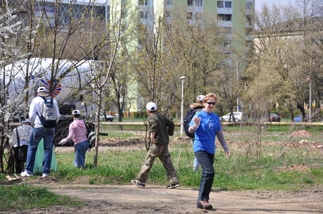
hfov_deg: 14.9
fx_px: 1237
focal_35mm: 138
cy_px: 107
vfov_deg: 9.9
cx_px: 162
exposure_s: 1/320
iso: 200
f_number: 9
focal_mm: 92
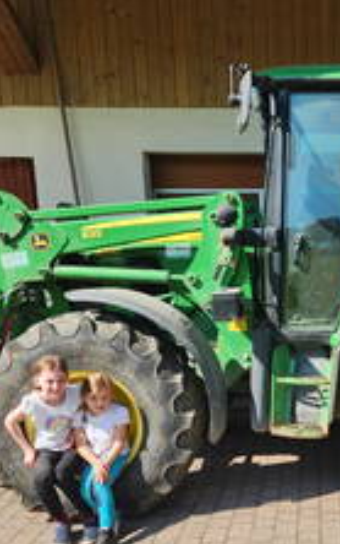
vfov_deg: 44.6
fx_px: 651
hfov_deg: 27.4
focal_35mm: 44
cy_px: 365
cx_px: 350
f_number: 1.8
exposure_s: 1/703
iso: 20
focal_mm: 5.4
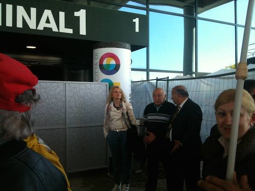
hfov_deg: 52.6
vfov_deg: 40.7
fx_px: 258
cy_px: 96
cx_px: 128
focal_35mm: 35
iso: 64
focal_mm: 3.85
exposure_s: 1/124
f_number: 2.8
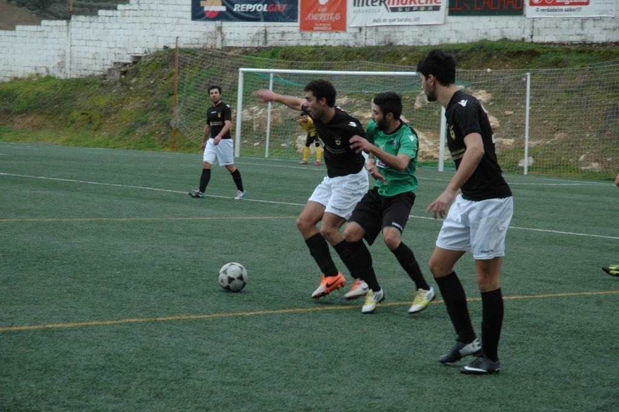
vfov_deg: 13.0
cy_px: 206
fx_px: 1804
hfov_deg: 19.5
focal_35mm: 105
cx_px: 310
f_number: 6.3
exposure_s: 1/160
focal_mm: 70
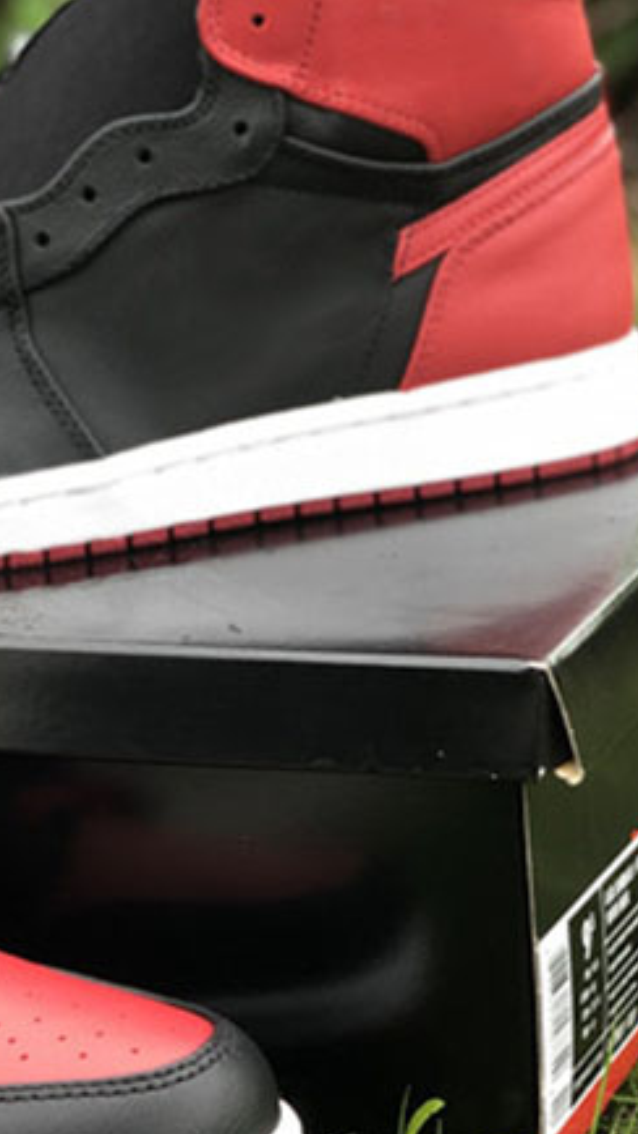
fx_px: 3490
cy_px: 575
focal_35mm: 116
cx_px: -170
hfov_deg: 10.2
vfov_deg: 18.5
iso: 20
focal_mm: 6
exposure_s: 1/60
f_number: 2.4
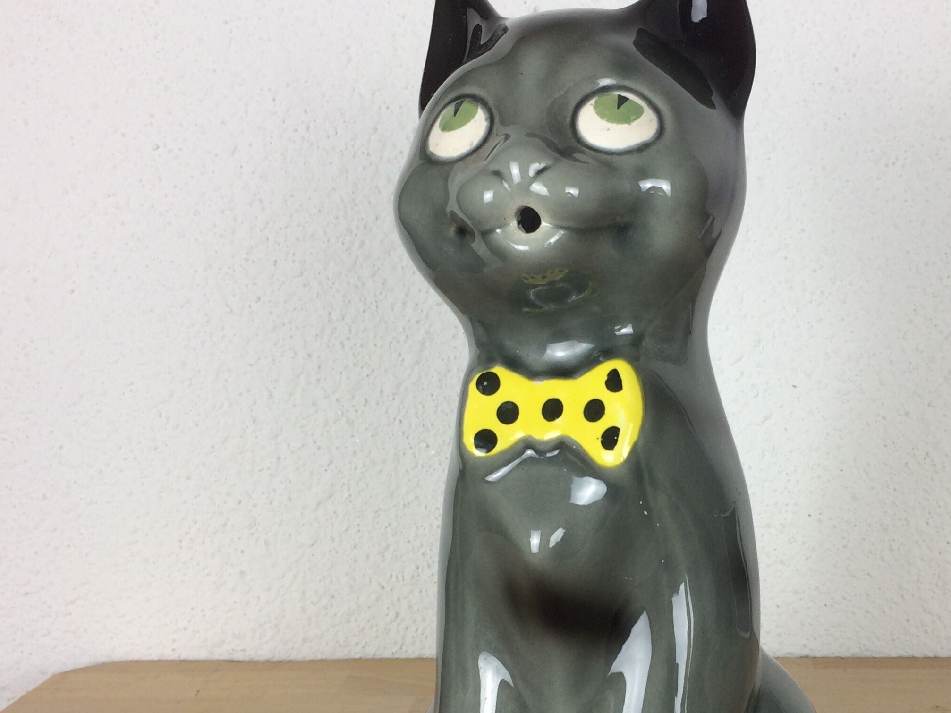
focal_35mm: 47
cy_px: 480
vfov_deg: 30.6
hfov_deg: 40.0
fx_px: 1291
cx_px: 626
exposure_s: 1/50
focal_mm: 4.15
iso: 40
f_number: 2.2
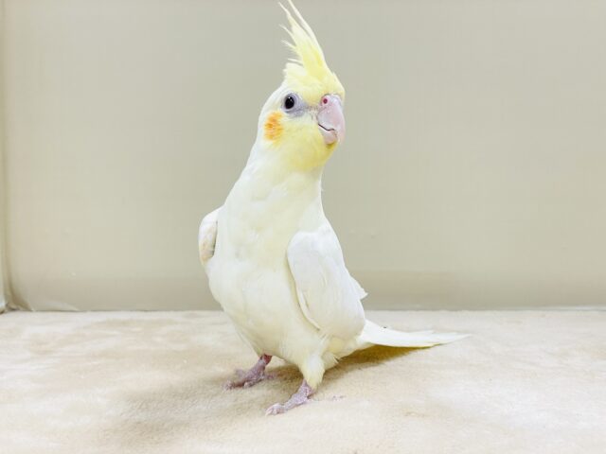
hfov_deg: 36.8
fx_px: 910
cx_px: 303
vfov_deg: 28.0
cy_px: 227
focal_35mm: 52
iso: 80
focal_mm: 6
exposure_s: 1/99
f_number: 2
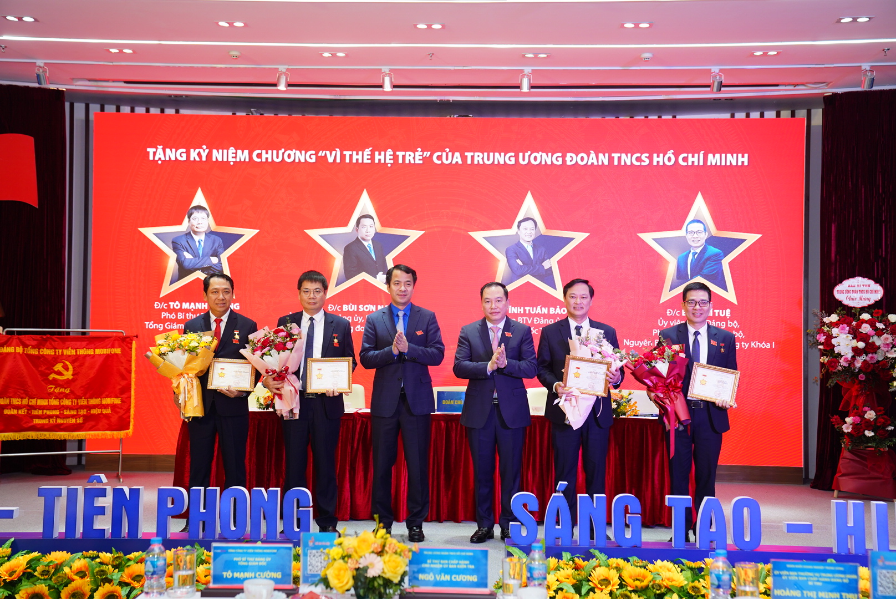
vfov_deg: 29.3
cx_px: 448
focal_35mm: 46
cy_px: 300
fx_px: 1146
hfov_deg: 42.7
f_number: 4
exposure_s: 1/200
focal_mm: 46
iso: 1000
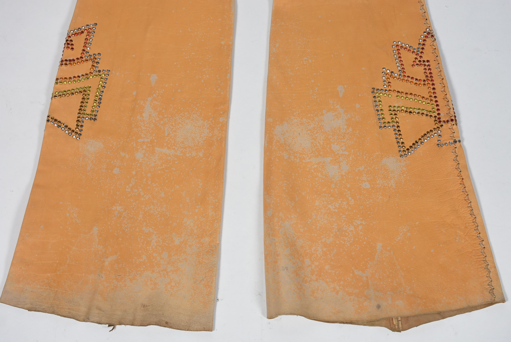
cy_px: 171
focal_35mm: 68
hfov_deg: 29.8
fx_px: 959
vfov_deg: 20.2
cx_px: 256
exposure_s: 1/125
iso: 200
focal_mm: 45
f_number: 10
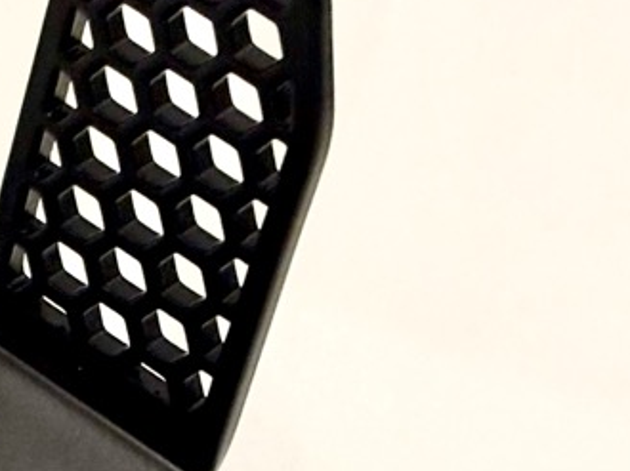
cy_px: 566
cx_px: -181
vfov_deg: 7.3
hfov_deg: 9.6
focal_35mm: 202
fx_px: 3674
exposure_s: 1/33
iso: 250
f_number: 1.6
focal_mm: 5.96
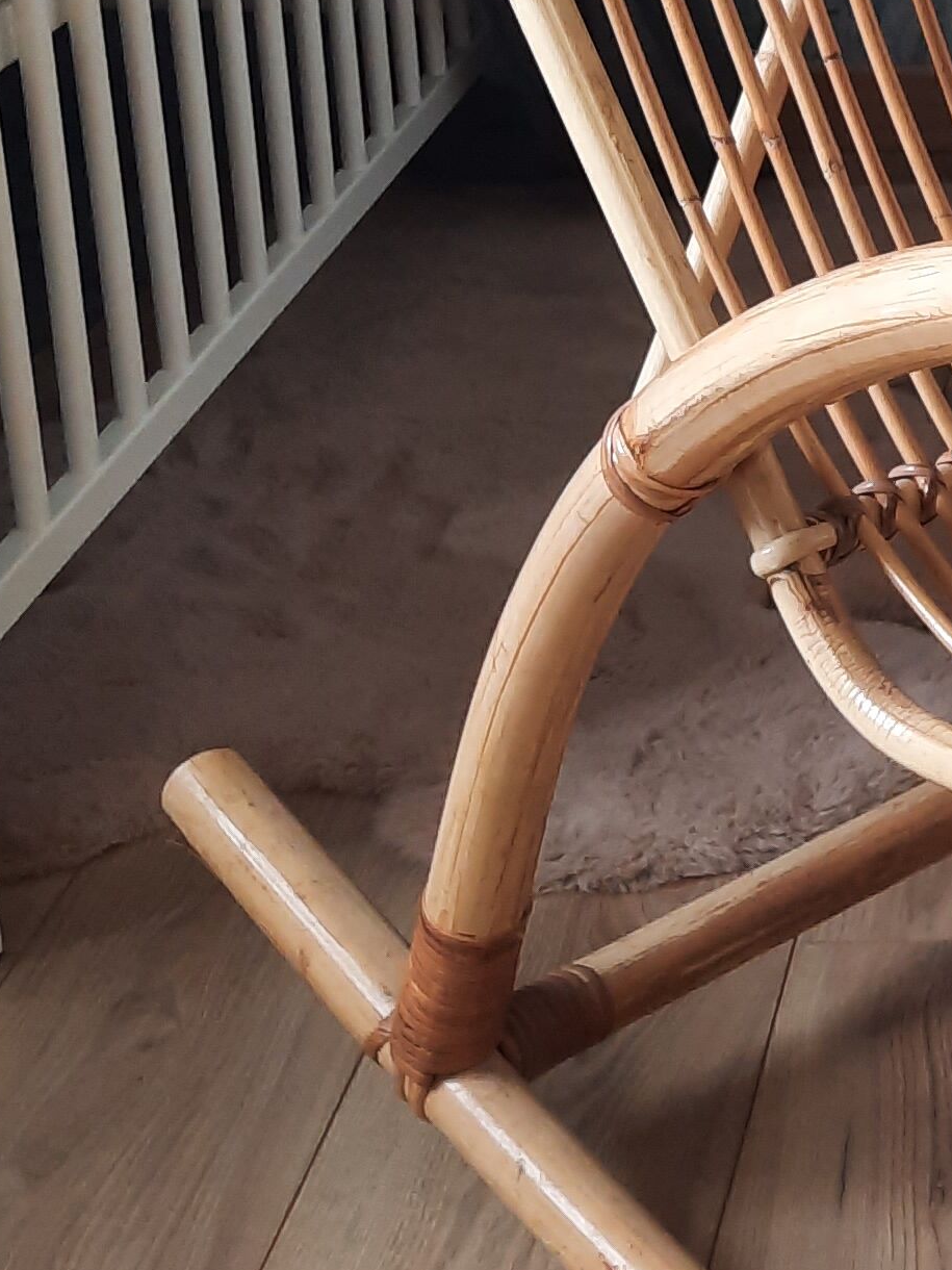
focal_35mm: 82
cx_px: 1529
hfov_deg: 16.1
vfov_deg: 23.5
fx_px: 3007
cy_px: 236
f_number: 2
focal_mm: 4.6
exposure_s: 1/50
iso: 160
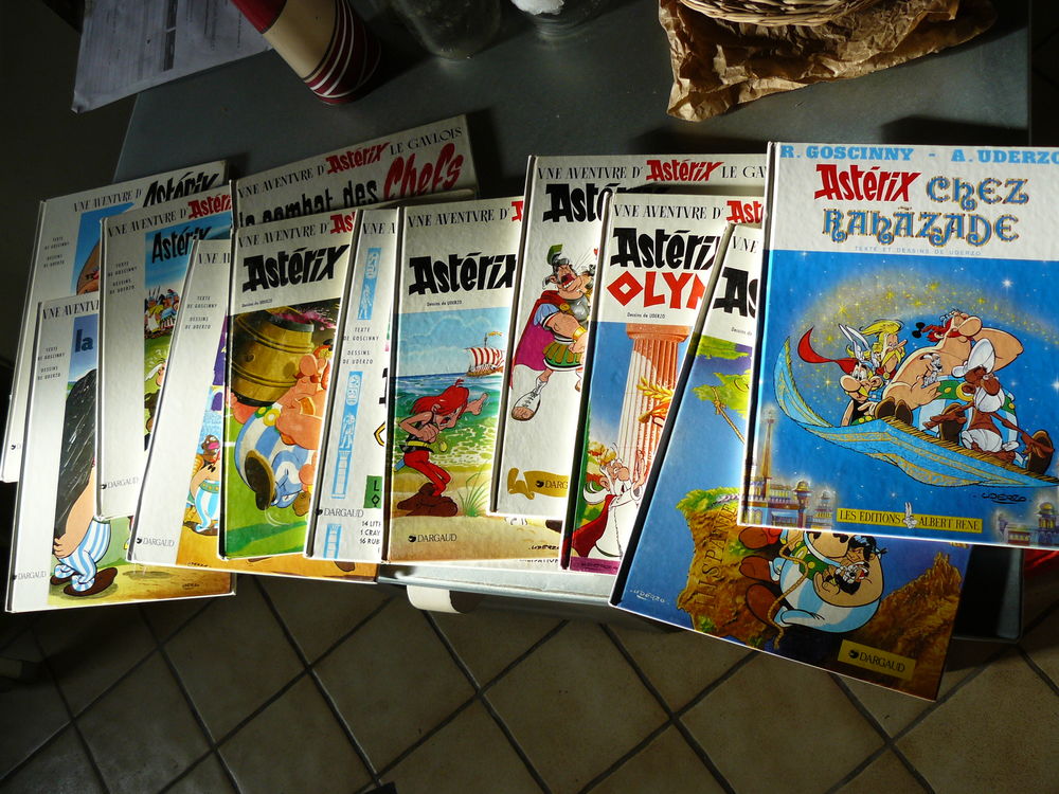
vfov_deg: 39.7
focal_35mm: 36
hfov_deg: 51.4
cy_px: 397
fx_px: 1101
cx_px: 530
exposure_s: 1/100
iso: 100
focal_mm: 6
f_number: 2.8
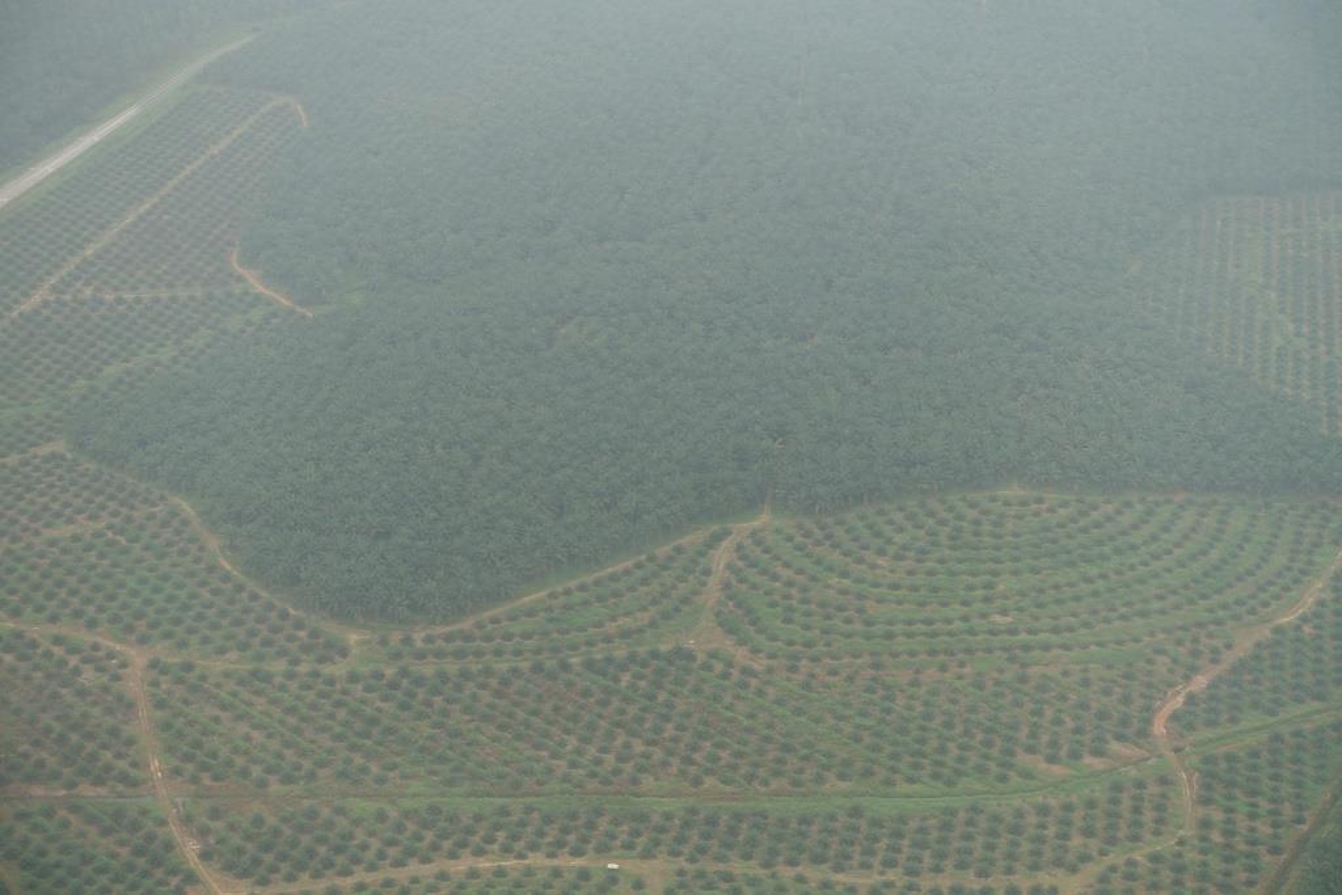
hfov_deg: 28.8
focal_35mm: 70
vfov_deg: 19.5
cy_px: 448
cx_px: 671
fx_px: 2610
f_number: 5
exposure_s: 1/80
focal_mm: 25.7
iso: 125
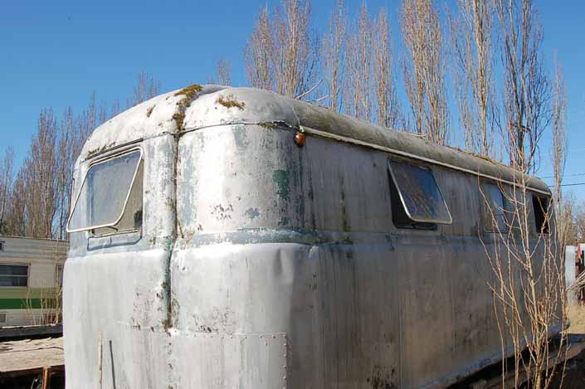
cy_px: 194
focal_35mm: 30
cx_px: 292
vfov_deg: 43.5
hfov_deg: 62.0
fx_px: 487
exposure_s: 1/60
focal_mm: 20
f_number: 20
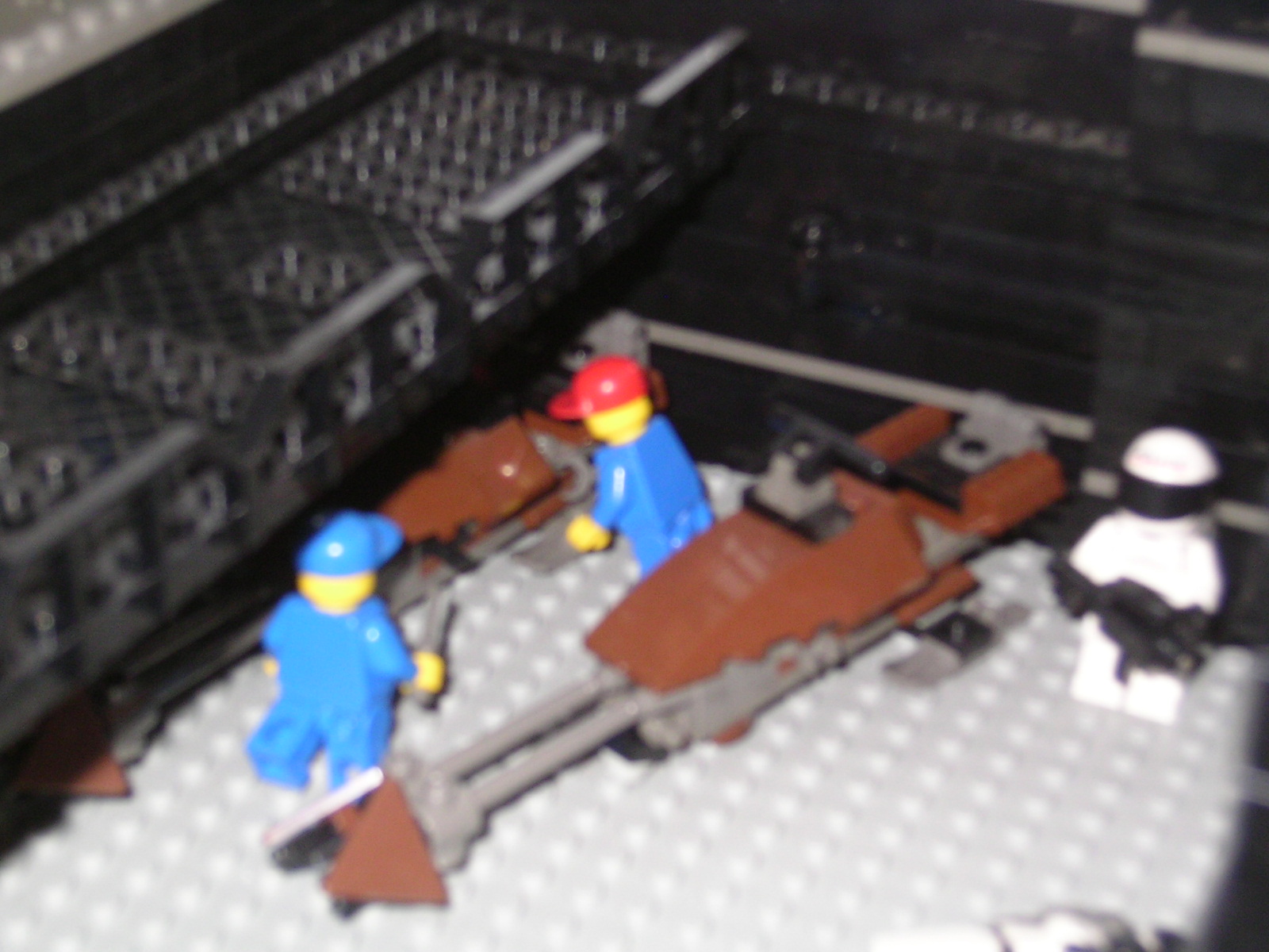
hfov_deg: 28.6
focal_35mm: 68
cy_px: 476
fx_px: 2493
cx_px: 634
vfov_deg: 21.6
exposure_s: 1/57.4
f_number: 3.9
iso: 100
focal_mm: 10.7
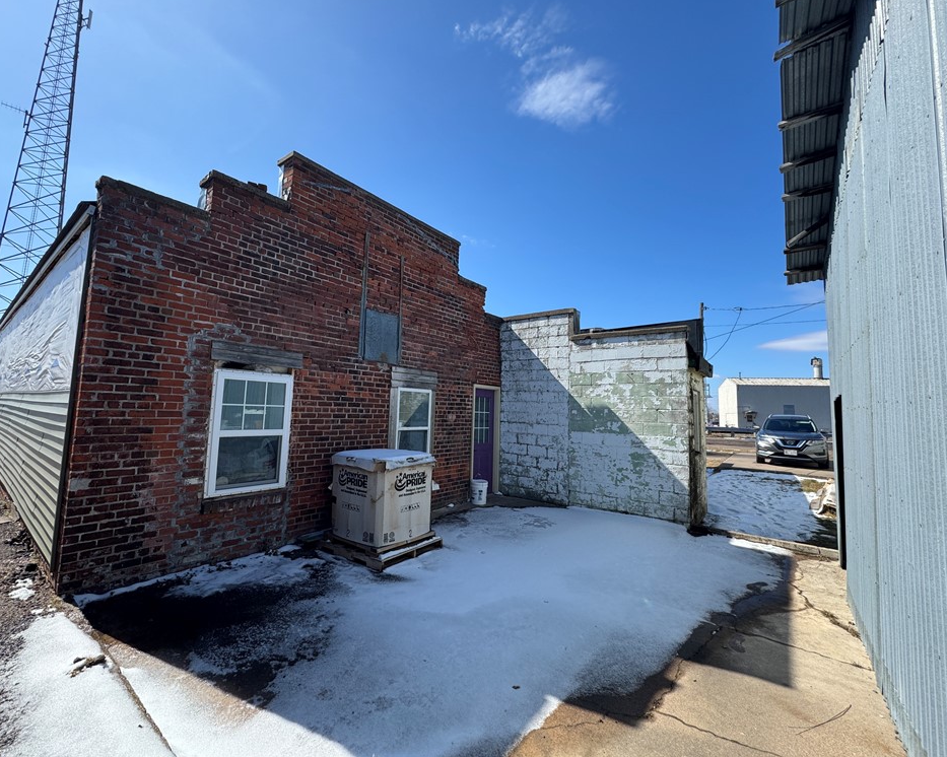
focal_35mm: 15
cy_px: 368
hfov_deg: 96.7
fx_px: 420
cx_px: 444
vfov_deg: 84.0
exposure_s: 1/1034
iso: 40
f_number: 2.2
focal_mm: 2.22
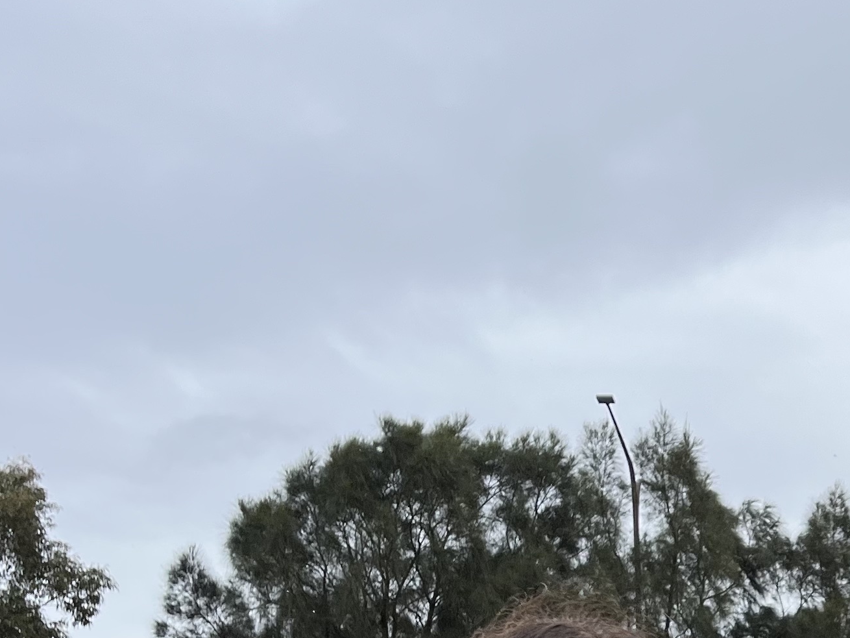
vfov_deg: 17.1
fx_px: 1965
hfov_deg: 22.5
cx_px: 1025
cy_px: 870
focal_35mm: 80
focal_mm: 5.1
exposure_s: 1/1279
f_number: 1.6
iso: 50
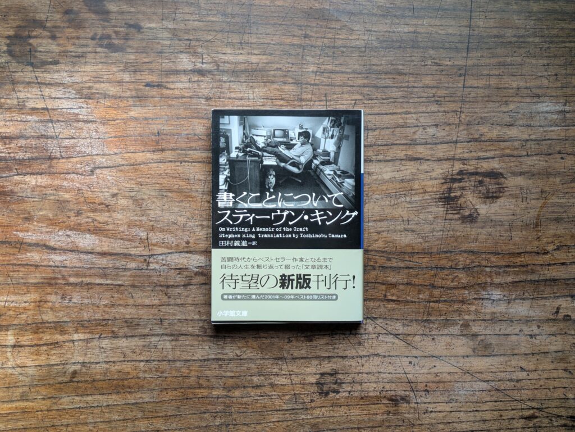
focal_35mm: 51
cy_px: 216
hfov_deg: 37.5
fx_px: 848
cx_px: 288
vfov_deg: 28.6
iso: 50
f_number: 1.89
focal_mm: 5.43
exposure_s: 1/100
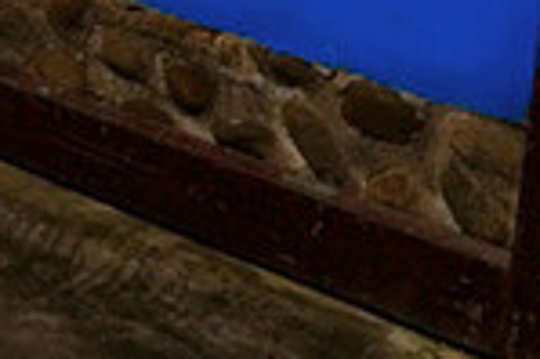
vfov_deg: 9.2
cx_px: -881
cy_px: -413
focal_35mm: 137
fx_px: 2053
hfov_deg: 11.5
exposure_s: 1/30
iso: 1000
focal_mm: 24
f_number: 4
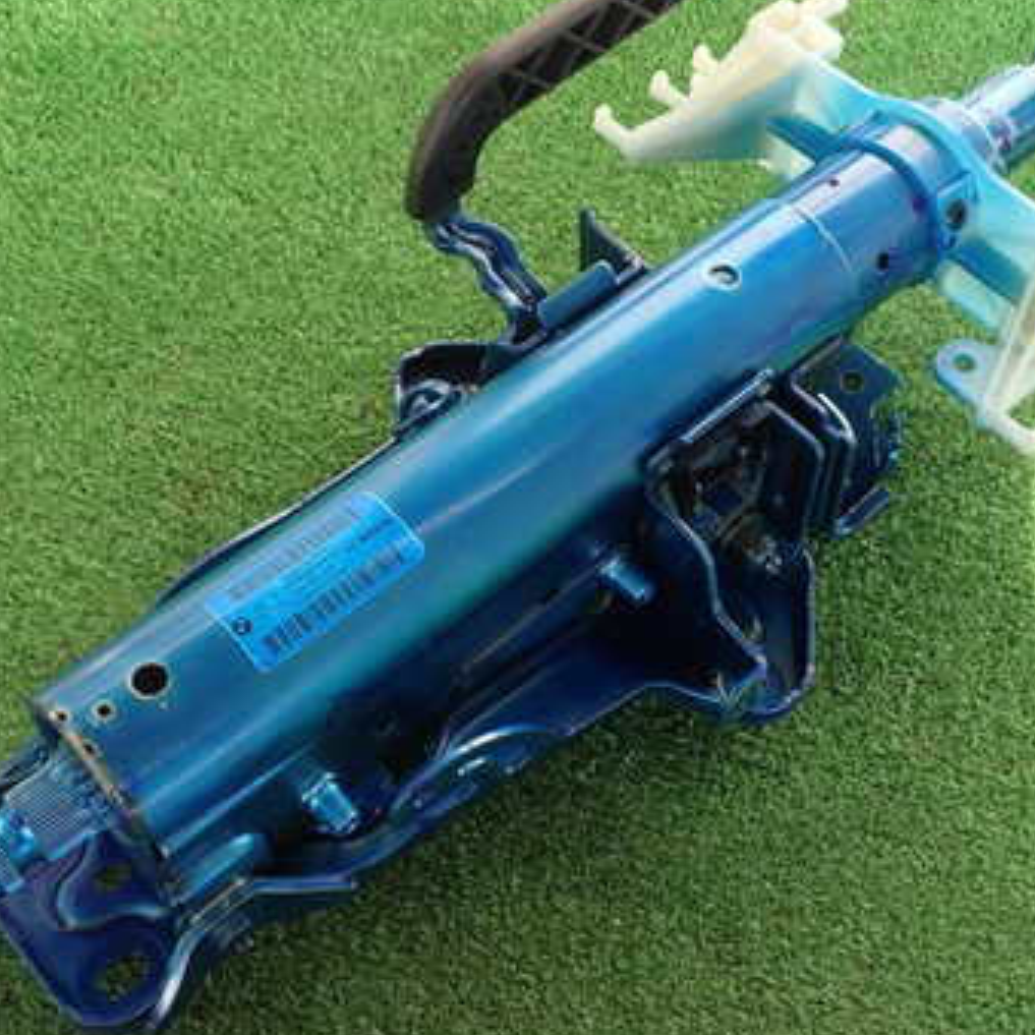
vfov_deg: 36.0
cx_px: 583
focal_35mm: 47
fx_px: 1590
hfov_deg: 36.0
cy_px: 446
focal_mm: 5.4
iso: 100
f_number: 3.2
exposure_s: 1/125
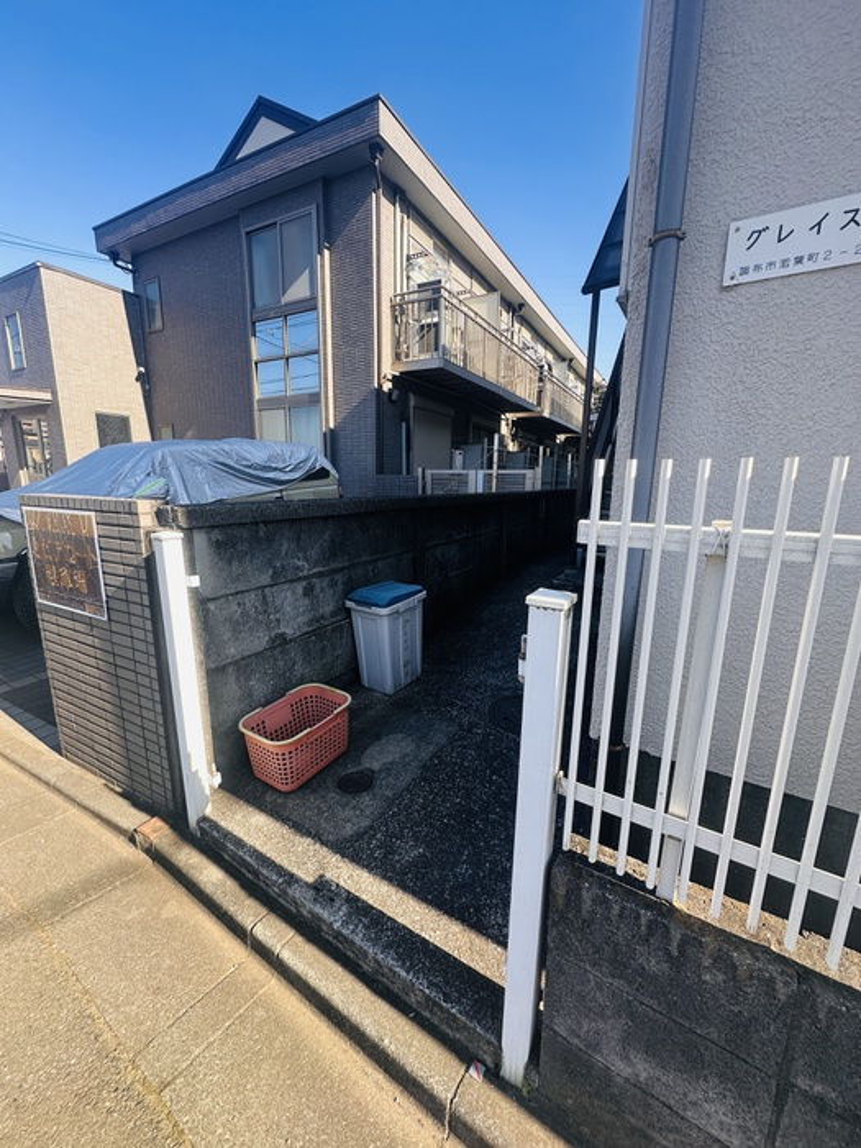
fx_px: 464
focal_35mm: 14
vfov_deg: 102.1
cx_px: 430
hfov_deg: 85.7
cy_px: 574
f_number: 2.2
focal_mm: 2.22
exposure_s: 1/299
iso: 40
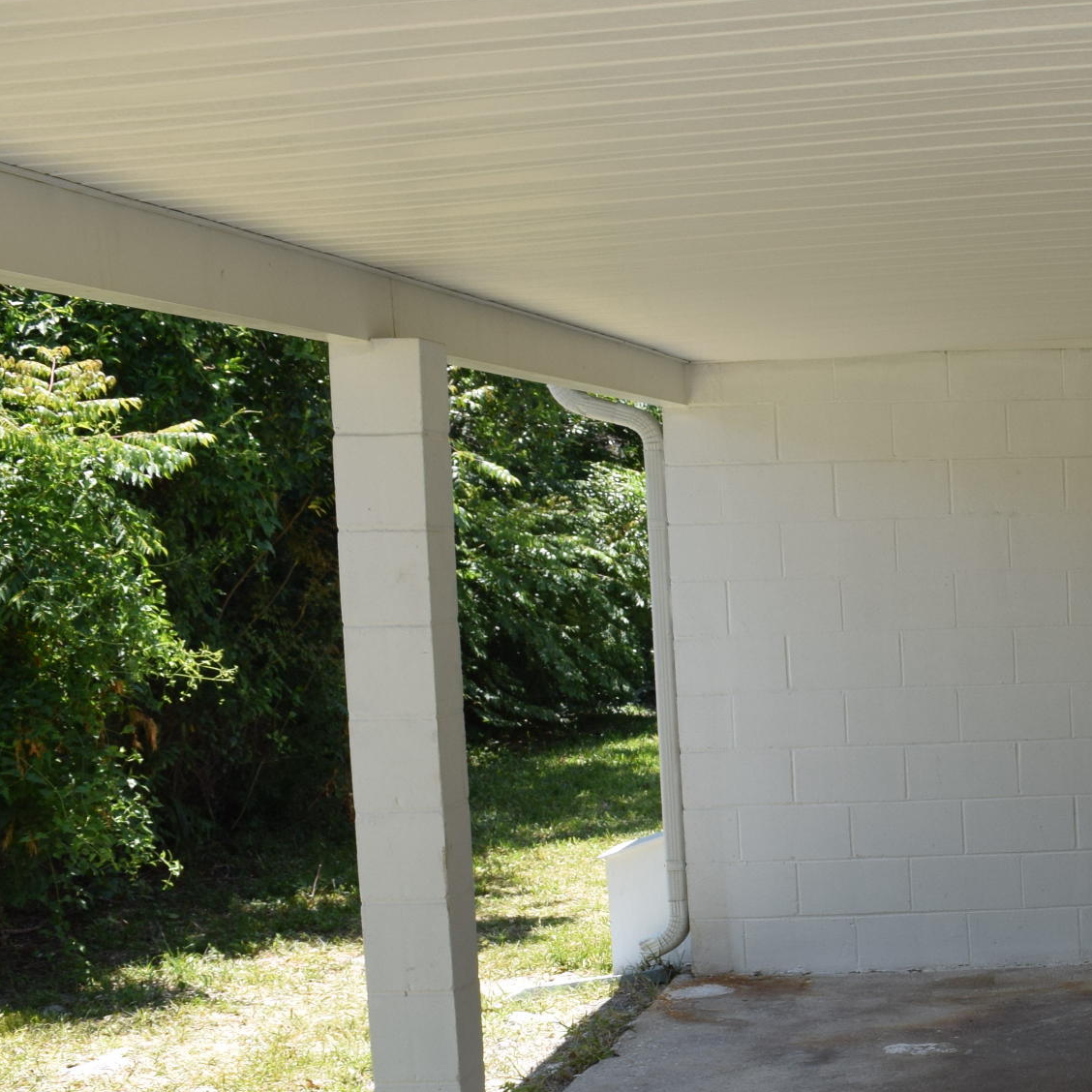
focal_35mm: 61
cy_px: 838
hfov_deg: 24.7
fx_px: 2177
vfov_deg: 27.7
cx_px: 1404
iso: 250
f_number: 8
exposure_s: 1/250
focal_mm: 18
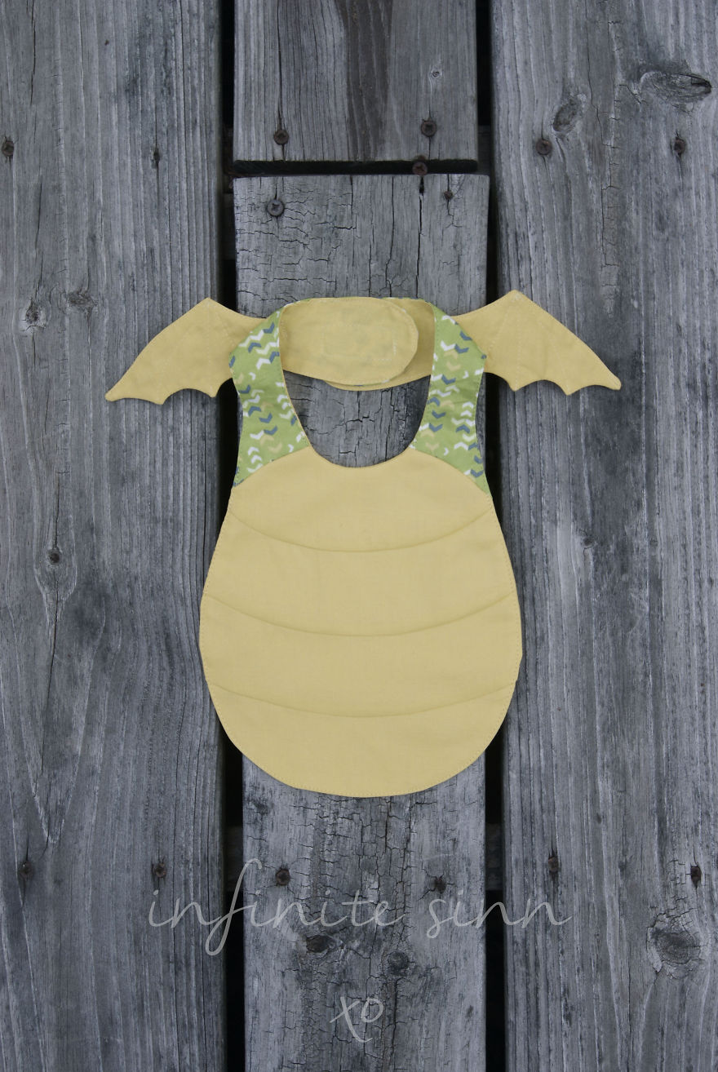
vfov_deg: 46.3
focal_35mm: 42
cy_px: 536
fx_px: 1252
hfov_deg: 32.0
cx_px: 359
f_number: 8
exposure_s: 1/80
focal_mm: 28
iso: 100
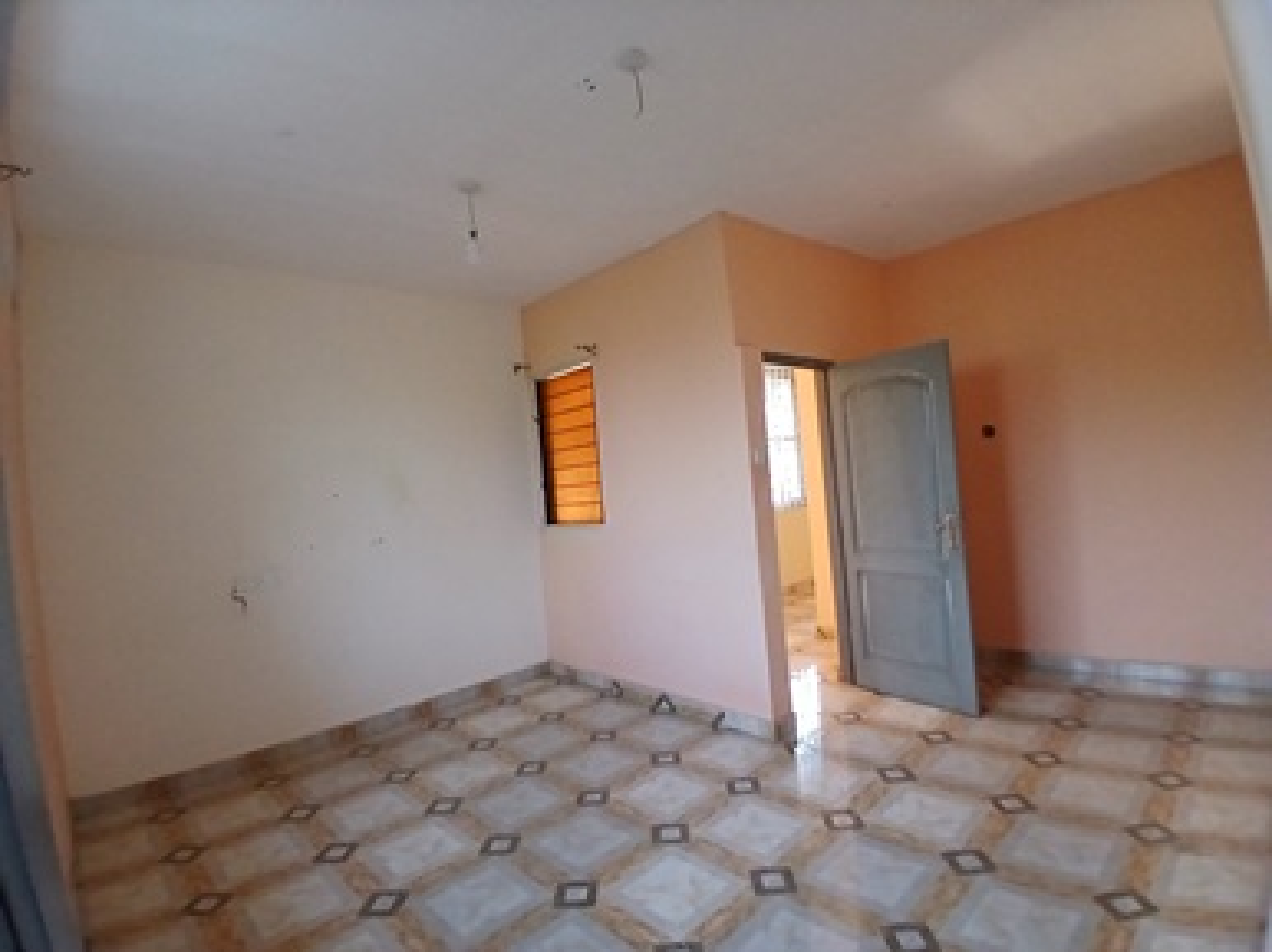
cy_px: 476
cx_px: 636
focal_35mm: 17
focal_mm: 1.4
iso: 400
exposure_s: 1/33.3
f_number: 2.2
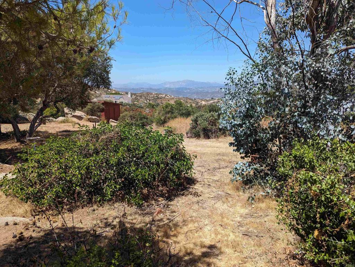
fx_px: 246
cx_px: 178
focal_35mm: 24
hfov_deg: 71.5
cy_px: 134
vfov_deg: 56.9
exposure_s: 1/1529
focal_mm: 6.81
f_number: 1.85
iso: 44
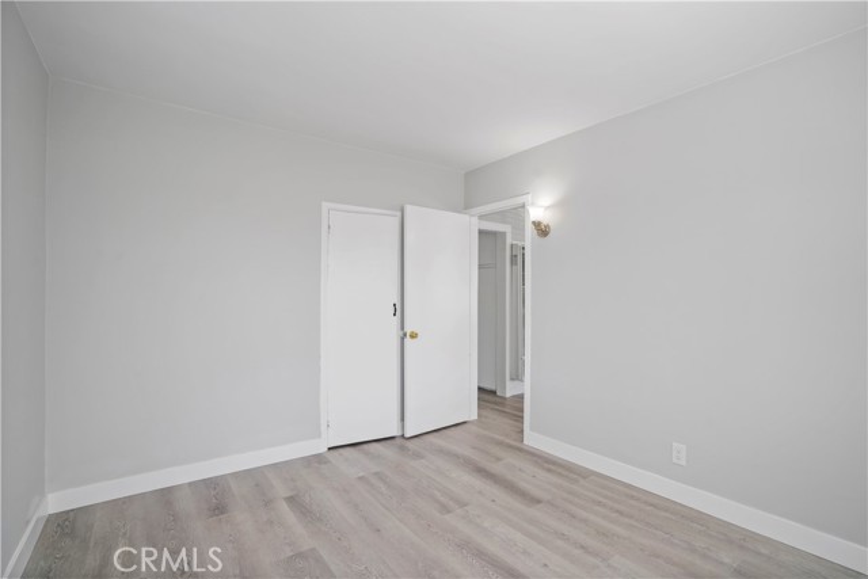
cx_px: 434
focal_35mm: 16
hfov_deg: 96.7
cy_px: 290
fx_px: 386
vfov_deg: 73.8
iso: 800
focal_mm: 16
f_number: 7.1
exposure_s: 1/30
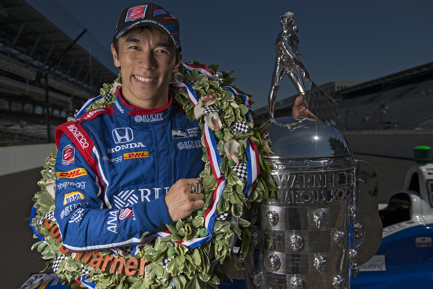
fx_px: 373
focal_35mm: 31
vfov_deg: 42.3
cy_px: 144
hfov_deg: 60.3
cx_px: 216
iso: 100
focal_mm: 31
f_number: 5.6
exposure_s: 1/5000
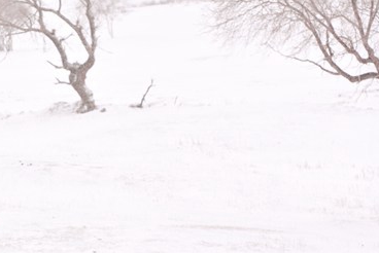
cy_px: 274
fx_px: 2655
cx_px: 3
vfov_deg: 5.4
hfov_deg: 8.1
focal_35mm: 252
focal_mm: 116
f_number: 11
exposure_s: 1/500
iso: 1000
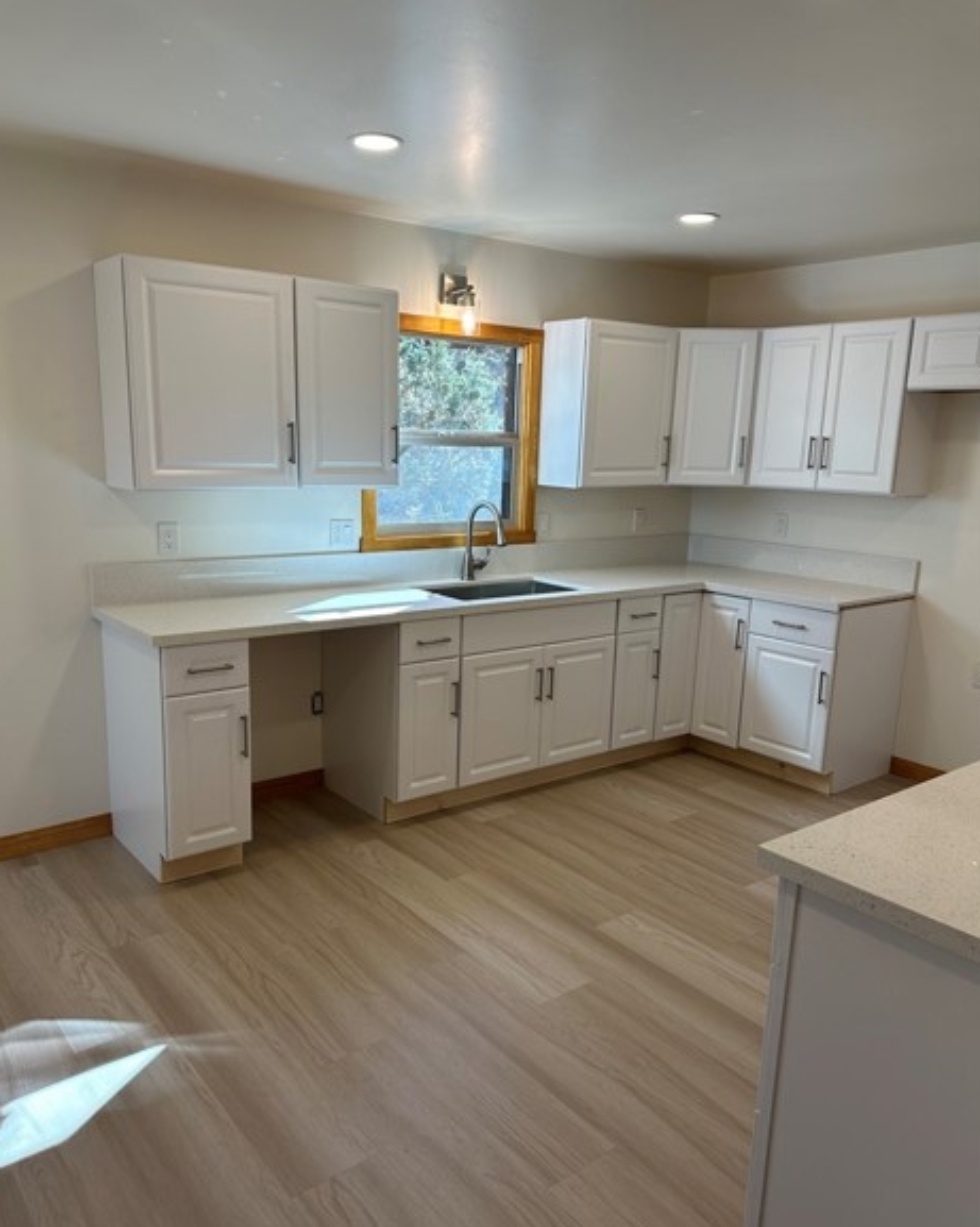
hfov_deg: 54.9
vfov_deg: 66.0
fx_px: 943
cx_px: 483
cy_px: 655
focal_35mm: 26
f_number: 1.78
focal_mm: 6.86
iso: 64
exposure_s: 1/195
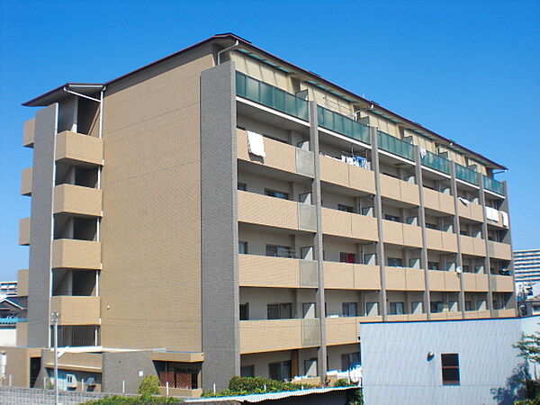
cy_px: 202
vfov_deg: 37.7
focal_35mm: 38
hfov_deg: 49.0
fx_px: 593
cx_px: 270
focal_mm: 6.3
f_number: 5.6
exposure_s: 1/400
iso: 64
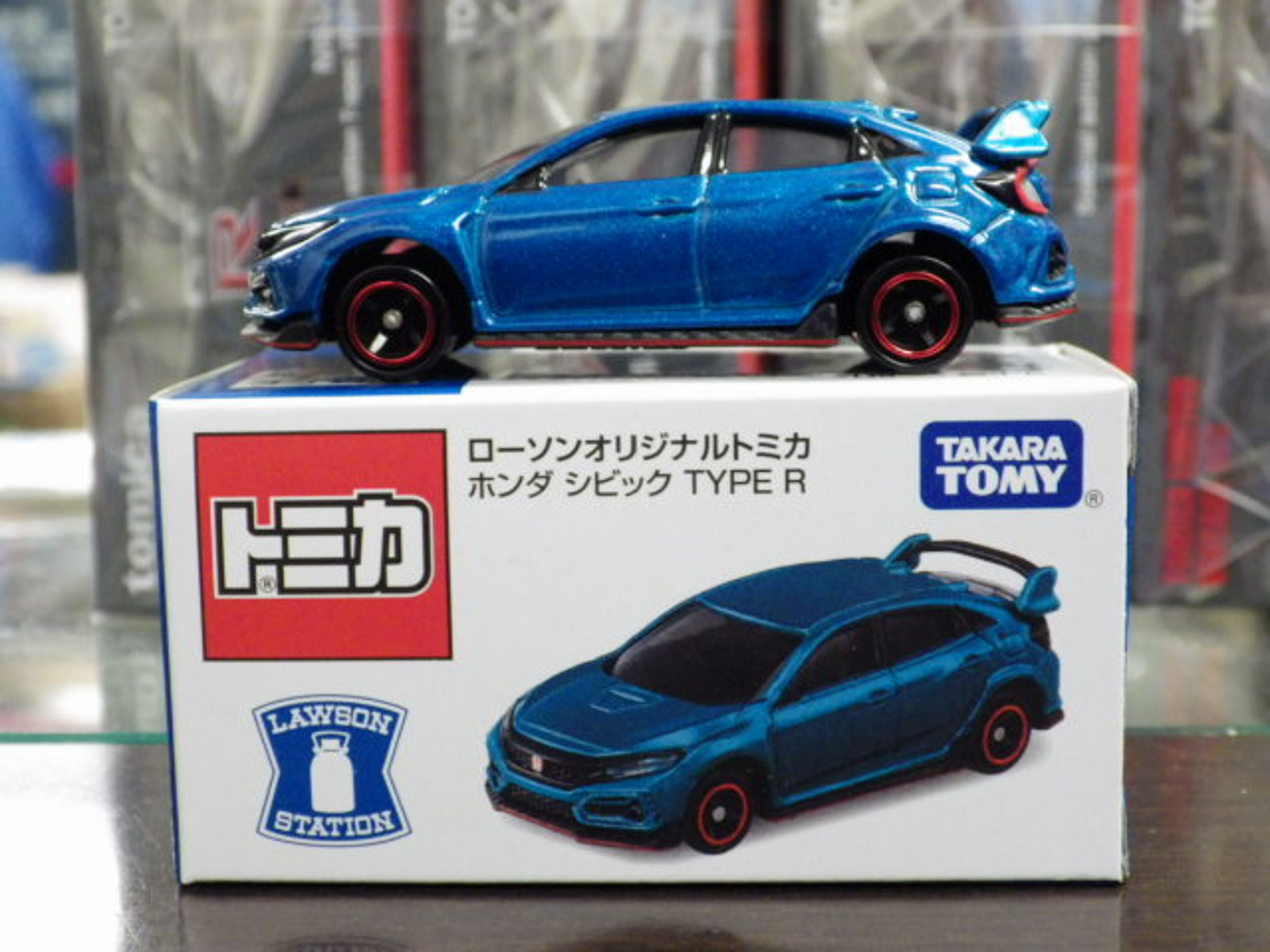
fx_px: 2165
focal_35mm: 59
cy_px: 476
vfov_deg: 24.8
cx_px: 635
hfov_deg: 32.7
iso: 1000
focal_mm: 10.7
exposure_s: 1/25
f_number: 4
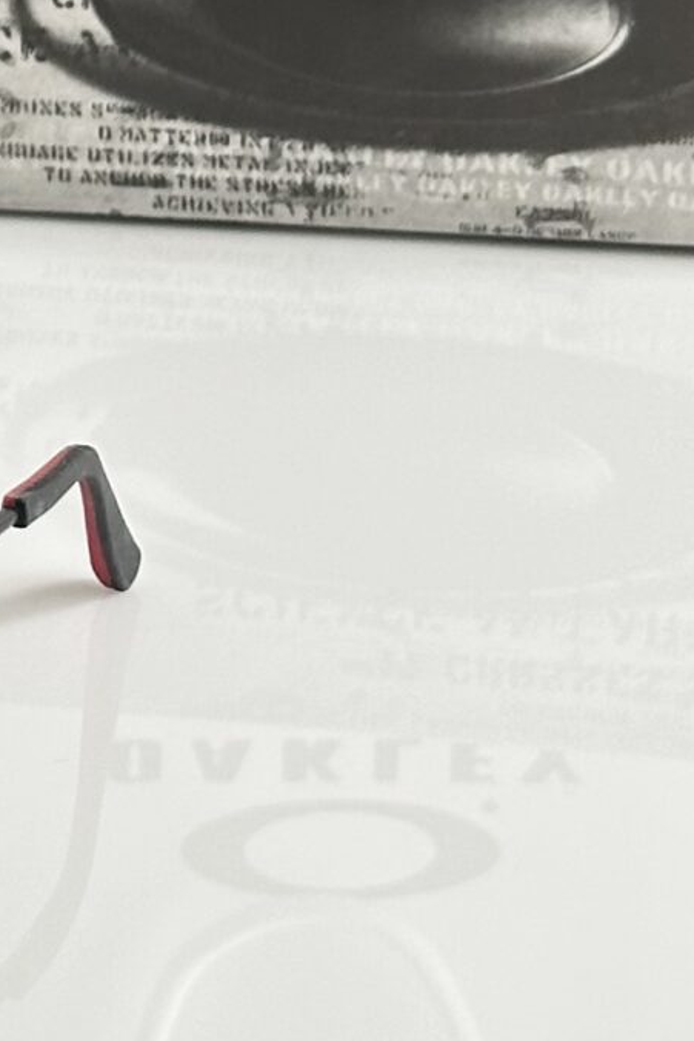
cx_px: -768
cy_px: -226
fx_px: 5462
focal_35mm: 189
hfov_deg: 7.0
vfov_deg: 10.7
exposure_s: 1/100
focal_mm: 6.86
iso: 100
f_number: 1.78
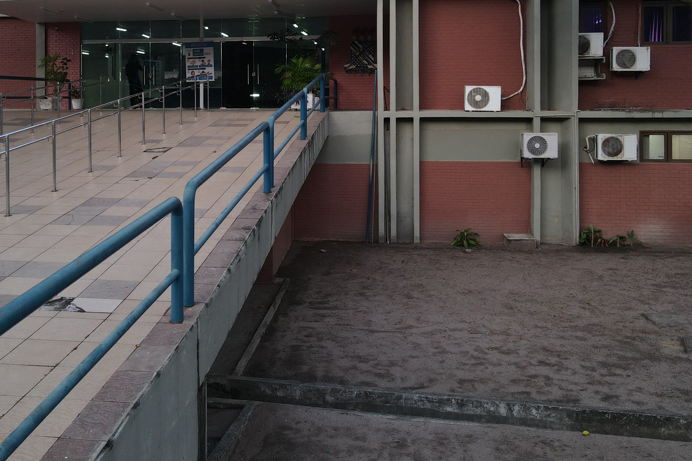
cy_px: 110
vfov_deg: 36.0
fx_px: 692
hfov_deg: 52.6
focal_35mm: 36
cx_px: 265
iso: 210
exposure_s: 1/15
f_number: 2.8
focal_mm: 4.5
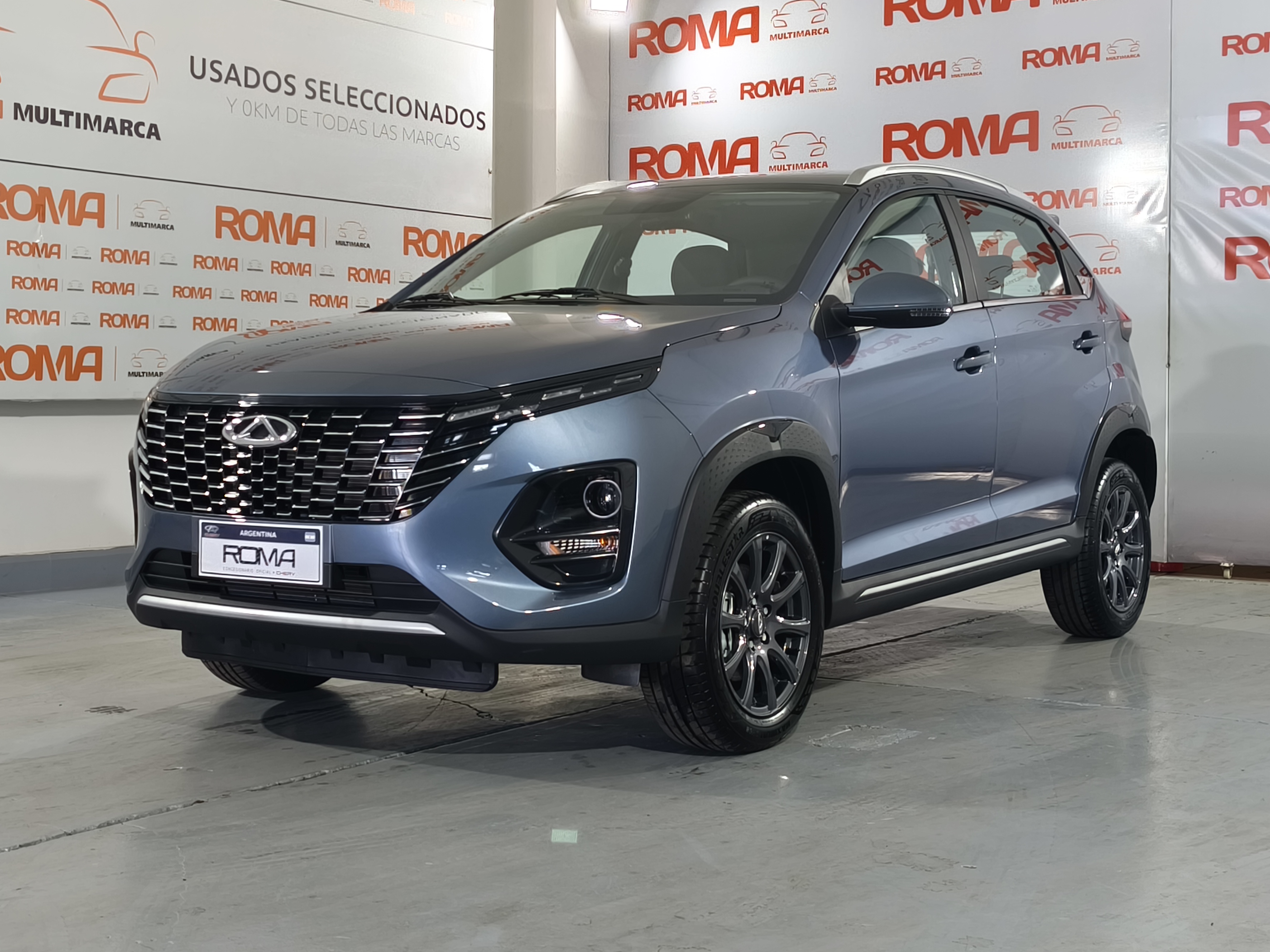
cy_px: 435
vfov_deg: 28.0
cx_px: 596
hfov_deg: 36.8
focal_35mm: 52
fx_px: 1908
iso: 200
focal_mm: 5.35
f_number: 1.7
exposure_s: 1/50
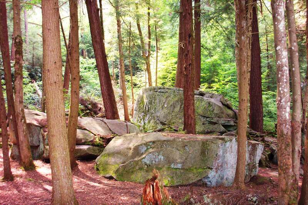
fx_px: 299
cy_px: 102
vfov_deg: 37.8
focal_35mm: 35
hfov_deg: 54.4
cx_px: 154
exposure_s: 1/45
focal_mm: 7.5
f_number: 2.8
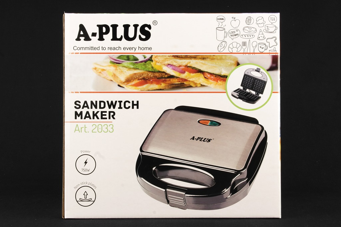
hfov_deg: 48.5
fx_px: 379
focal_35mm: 40
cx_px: 170
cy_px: 114
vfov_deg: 33.4
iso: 200
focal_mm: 26
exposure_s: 1/1.25
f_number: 22
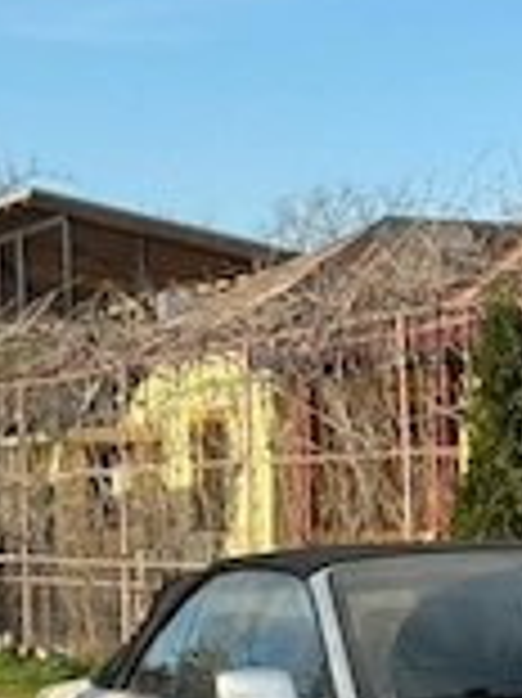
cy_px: 617
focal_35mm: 124
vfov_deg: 15.7
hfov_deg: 11.8
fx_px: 2497
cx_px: 567
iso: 100
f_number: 1.78
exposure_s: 1/2469
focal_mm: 6.86
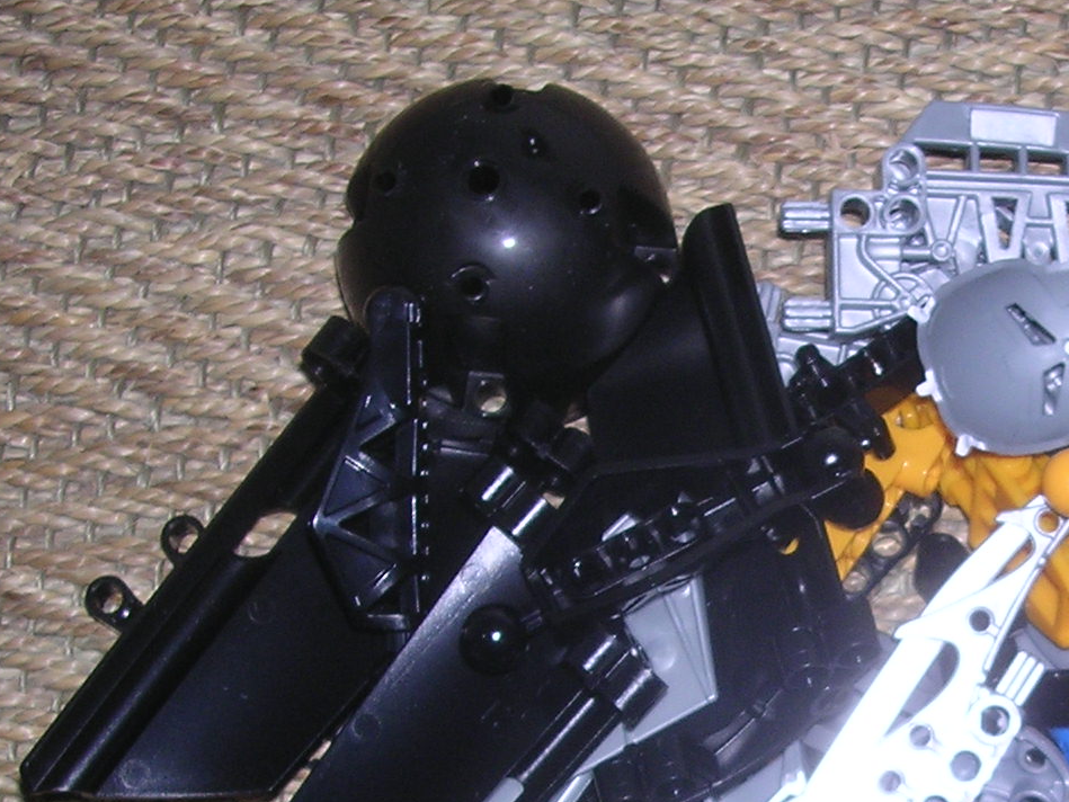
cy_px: 850
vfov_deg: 17.5
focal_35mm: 82
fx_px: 2533
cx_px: 925
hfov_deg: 23.3
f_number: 2.8
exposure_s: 1/60.1
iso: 100
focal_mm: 5.8
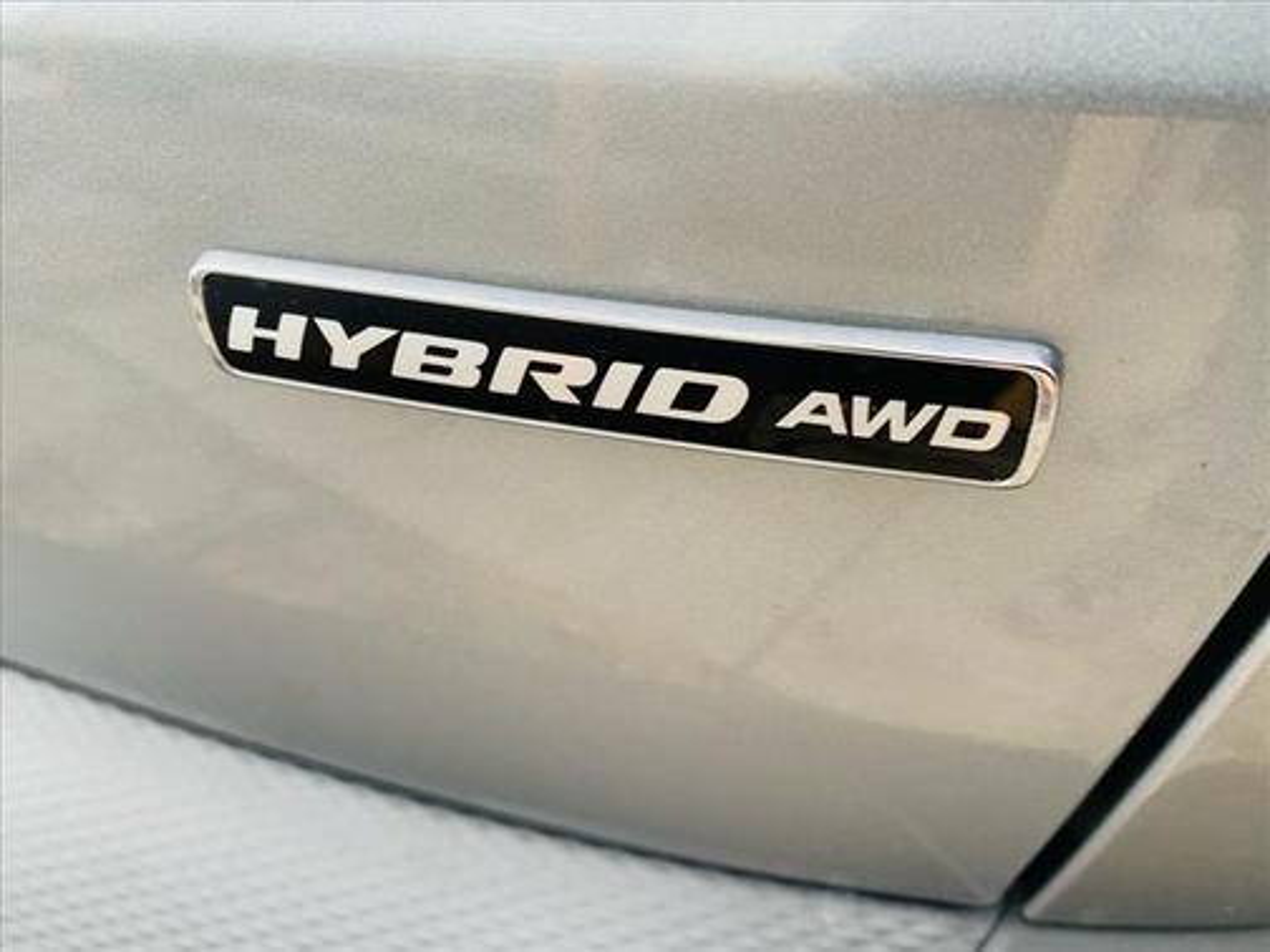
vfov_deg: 53.1
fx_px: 954
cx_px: 635
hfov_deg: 67.3
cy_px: 476
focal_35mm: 26
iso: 40
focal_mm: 4.25
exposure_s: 1/121
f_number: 1.8
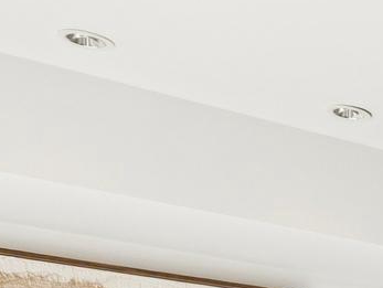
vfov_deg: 12.9
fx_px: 1130
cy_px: 545
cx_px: 927
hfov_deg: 13.7
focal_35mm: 102
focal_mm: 12
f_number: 9
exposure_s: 1/60
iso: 200
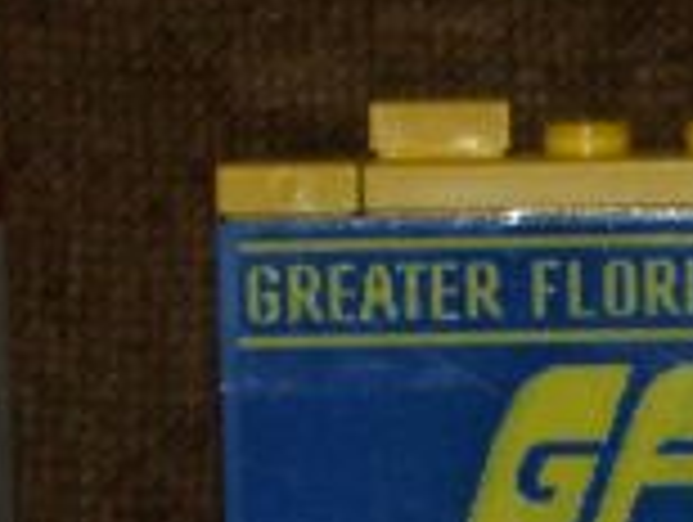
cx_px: 1881
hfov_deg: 3.3
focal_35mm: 591
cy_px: 410
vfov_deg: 2.5
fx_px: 11850
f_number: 4
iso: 200
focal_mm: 22.73
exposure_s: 1/80
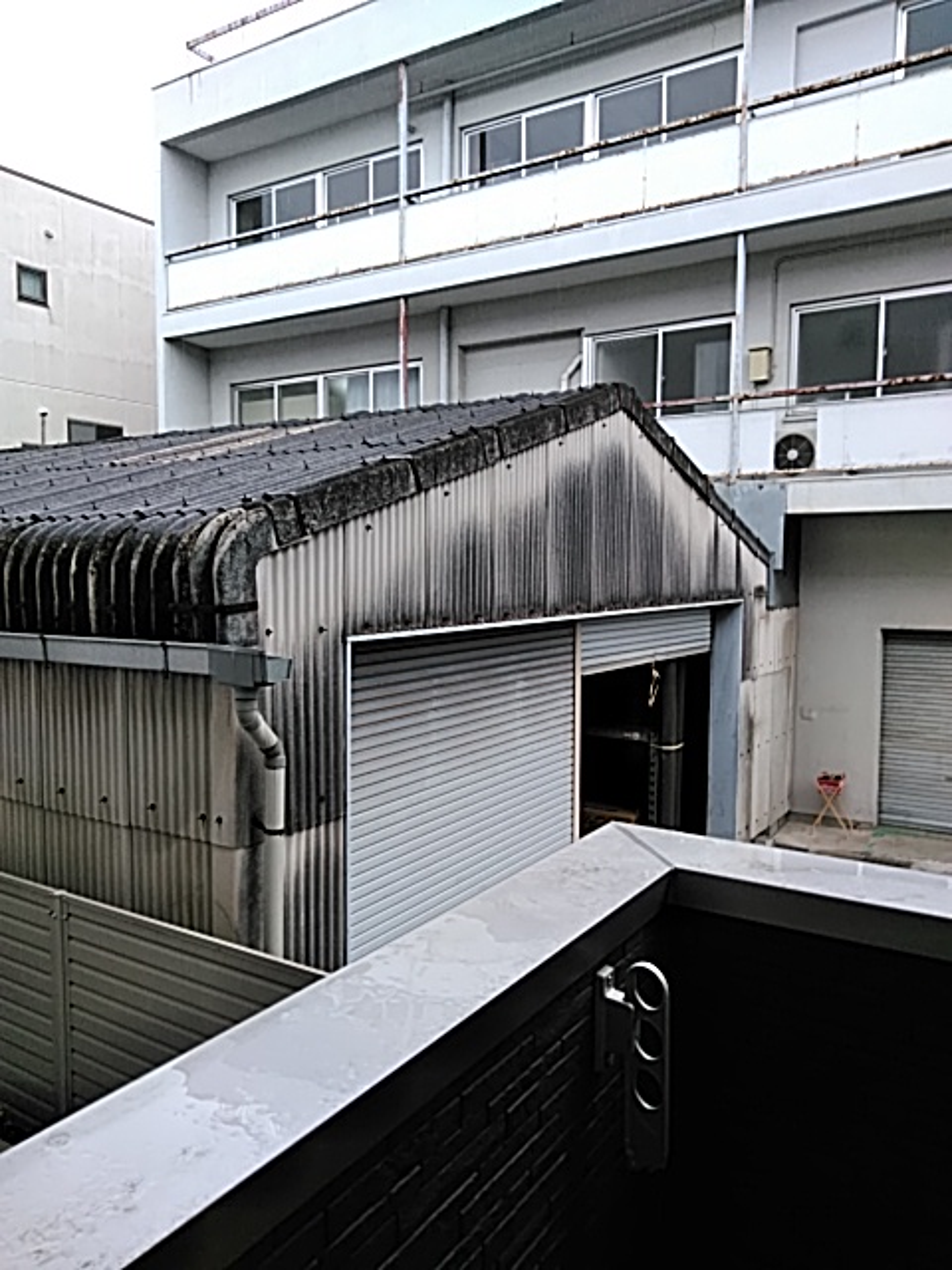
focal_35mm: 27
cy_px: 635
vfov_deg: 65.3
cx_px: 476
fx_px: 990
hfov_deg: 51.4
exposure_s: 1/120
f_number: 2.2
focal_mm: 3.46
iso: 79
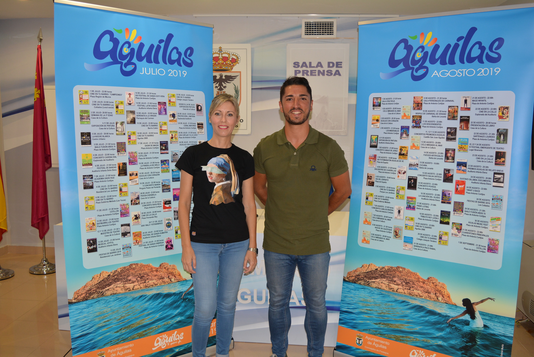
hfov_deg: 55.1
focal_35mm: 34
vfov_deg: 38.4
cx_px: 267
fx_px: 512
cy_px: 178
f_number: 4
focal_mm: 23
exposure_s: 1/60
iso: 400
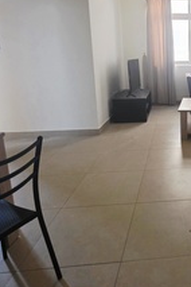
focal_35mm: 29
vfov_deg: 62.1
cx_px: 197
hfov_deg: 39.0
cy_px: 95
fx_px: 231
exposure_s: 1/50.3
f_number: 1.9
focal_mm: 2.2
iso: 640
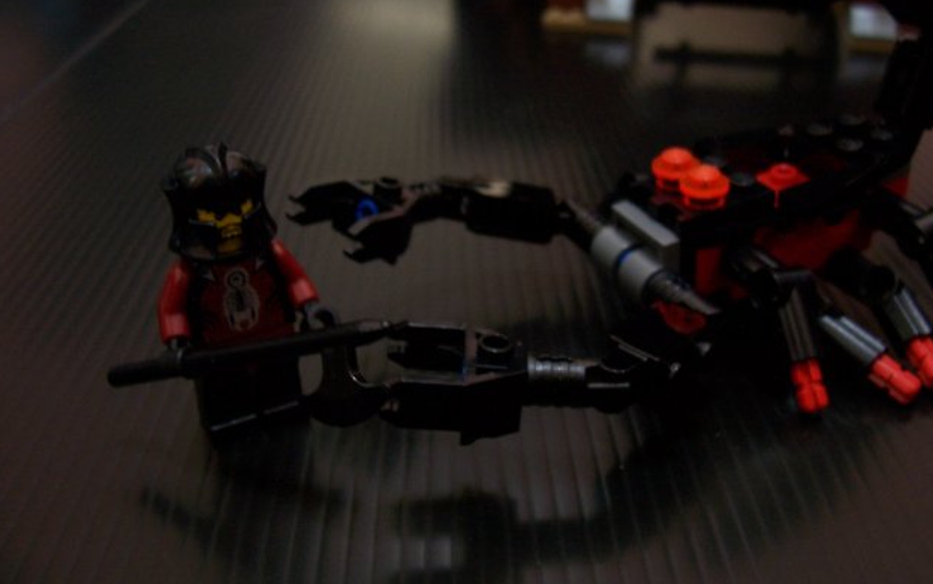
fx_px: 941
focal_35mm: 37
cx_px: 475
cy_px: 226
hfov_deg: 52.7
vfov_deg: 34.3
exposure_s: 1/2
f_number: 2.7
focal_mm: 5.6
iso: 160
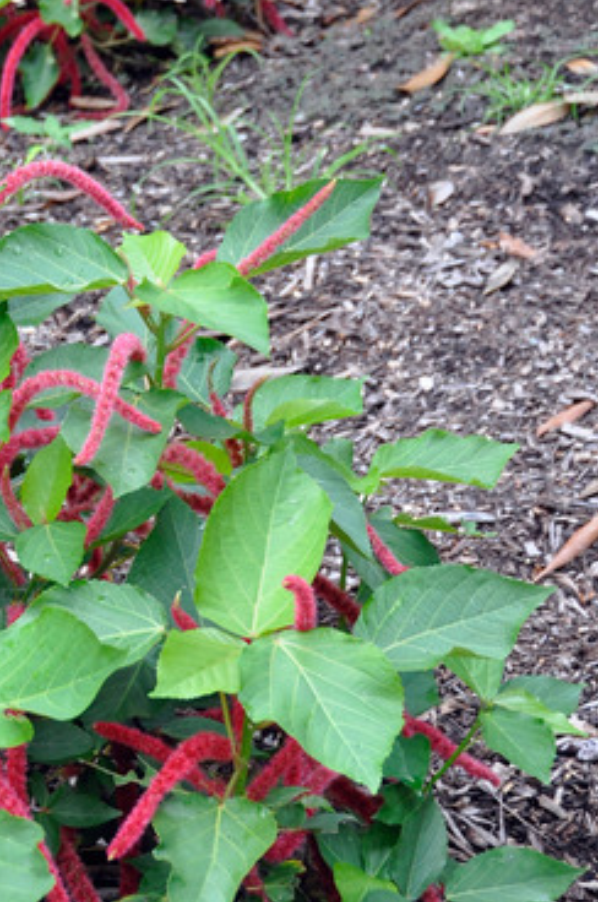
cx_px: -56
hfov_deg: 12.0
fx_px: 2801
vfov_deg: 18.2
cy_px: 620
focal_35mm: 112
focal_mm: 32
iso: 400
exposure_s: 1/80
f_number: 4.5
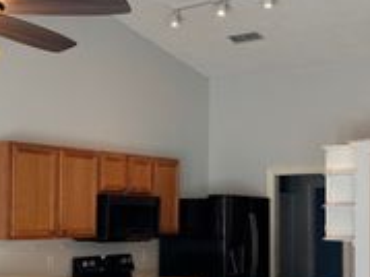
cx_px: 180
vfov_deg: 21.8
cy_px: 197
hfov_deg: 29.0
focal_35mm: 67
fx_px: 716
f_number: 1.78
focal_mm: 6.76
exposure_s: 1/120
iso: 125
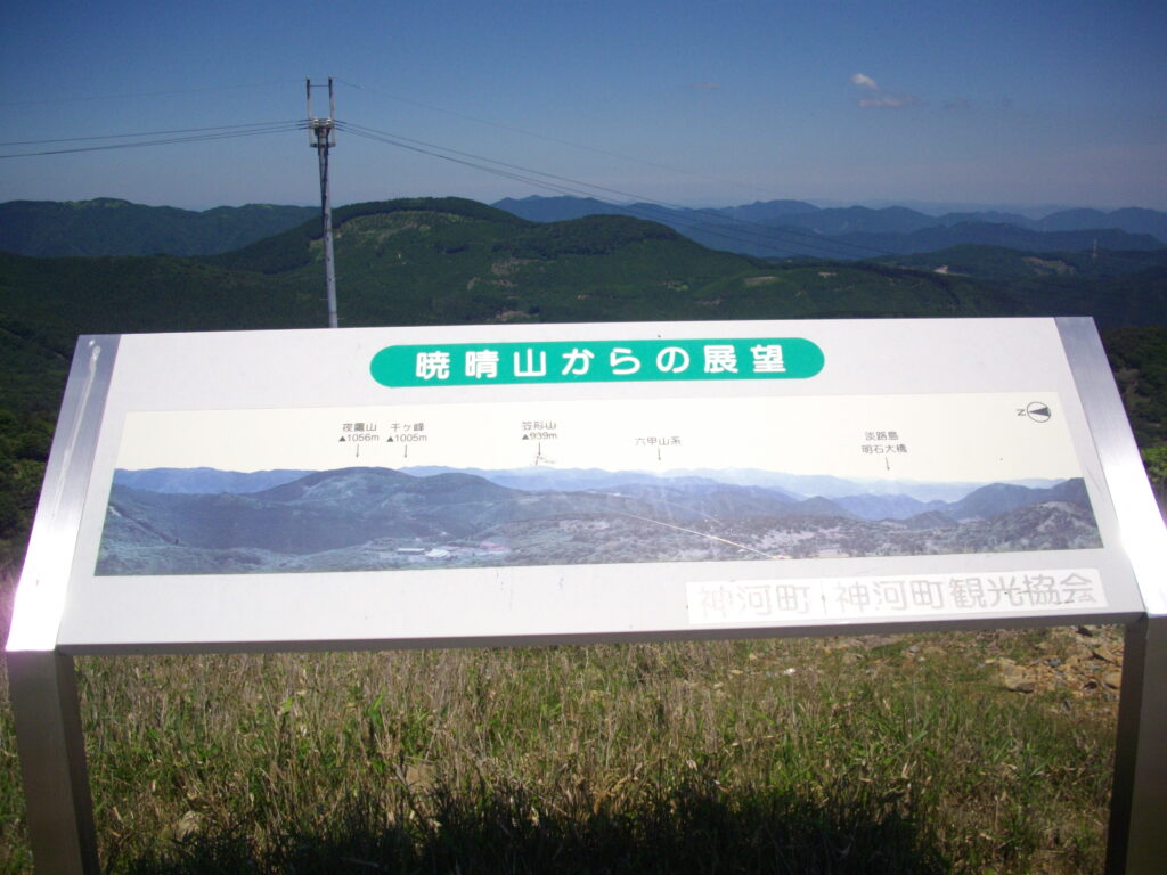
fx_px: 1247
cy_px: 438
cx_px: 584
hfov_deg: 50.1
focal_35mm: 37
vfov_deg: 38.7
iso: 100
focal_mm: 6.2
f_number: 5.6
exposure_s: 1/800
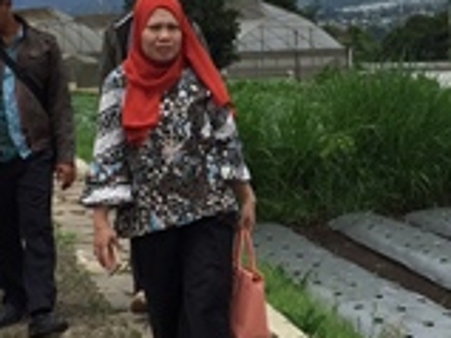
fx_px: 1315
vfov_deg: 14.6
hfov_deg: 19.1
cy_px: 138
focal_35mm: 101
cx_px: 407
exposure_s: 1/3049
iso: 32
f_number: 2.2
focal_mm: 4.15
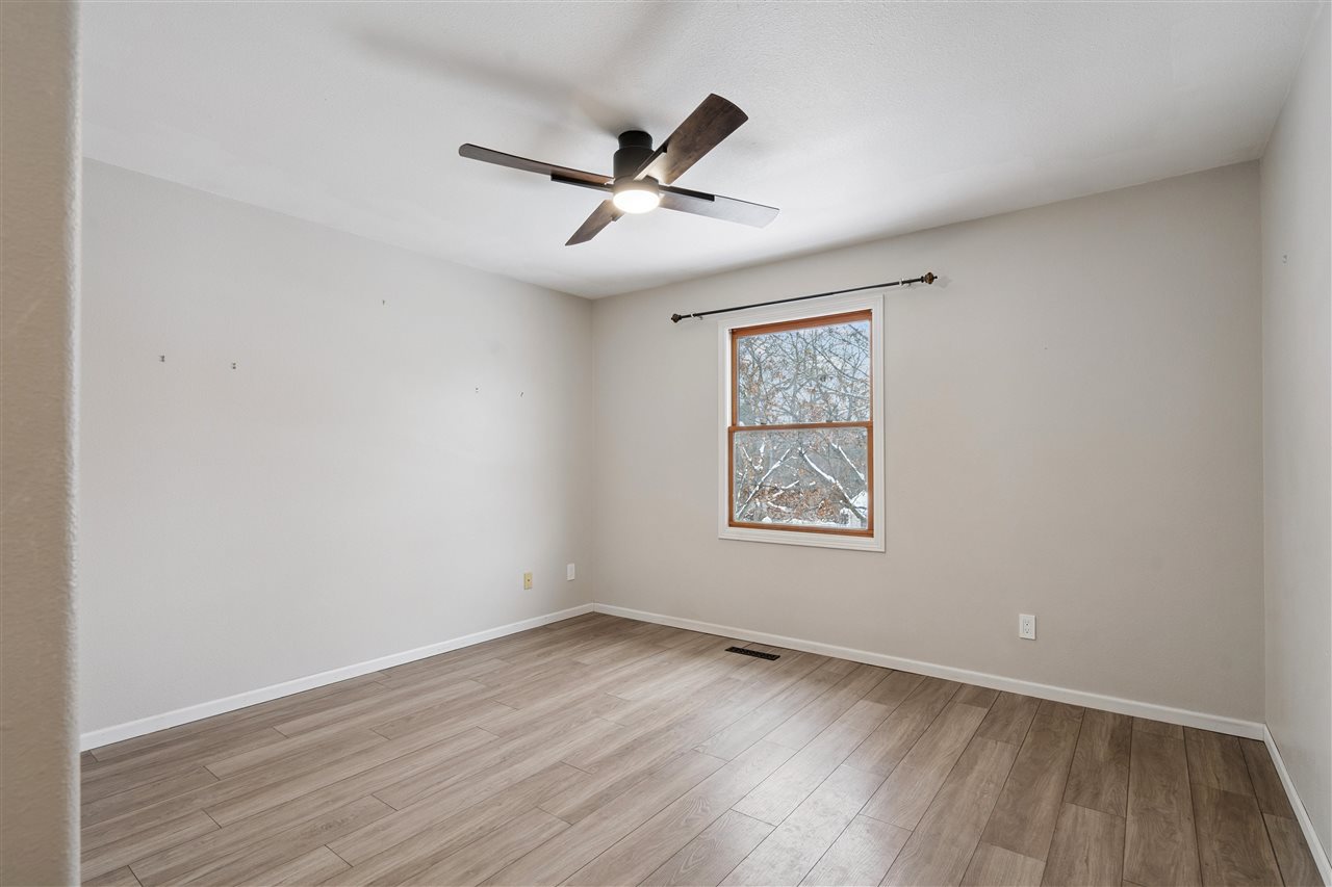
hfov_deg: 93.3
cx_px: 666
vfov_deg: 70.4
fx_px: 629
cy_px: 444
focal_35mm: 17
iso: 500
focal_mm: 17
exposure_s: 1/20
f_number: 8
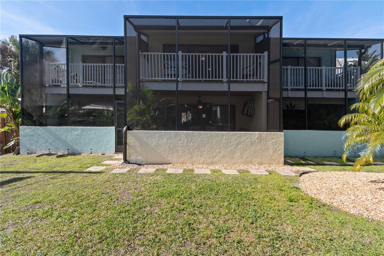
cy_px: 128
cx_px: 192
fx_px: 160
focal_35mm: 15
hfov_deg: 100.4
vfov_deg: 77.3
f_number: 7.1
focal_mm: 10
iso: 100
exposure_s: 1/160
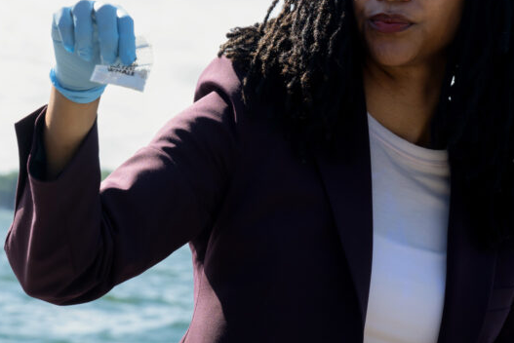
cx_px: 314
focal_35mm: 200
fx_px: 2857
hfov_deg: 10.3
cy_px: 131
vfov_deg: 6.9
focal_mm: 103
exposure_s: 1/250
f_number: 10
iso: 320
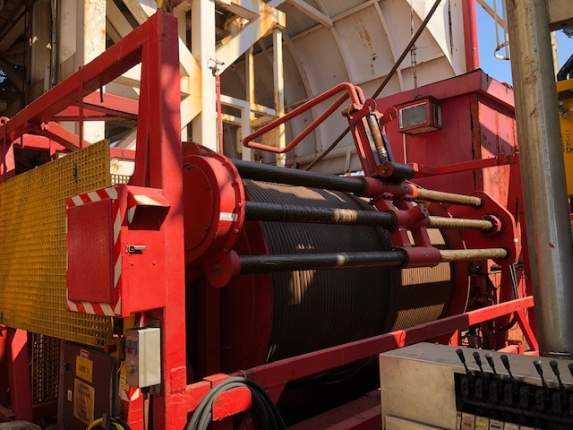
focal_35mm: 28
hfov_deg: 63.4
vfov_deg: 49.7
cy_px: 215
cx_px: 286
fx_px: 463
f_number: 1.8
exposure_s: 1/489
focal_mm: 4
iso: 20
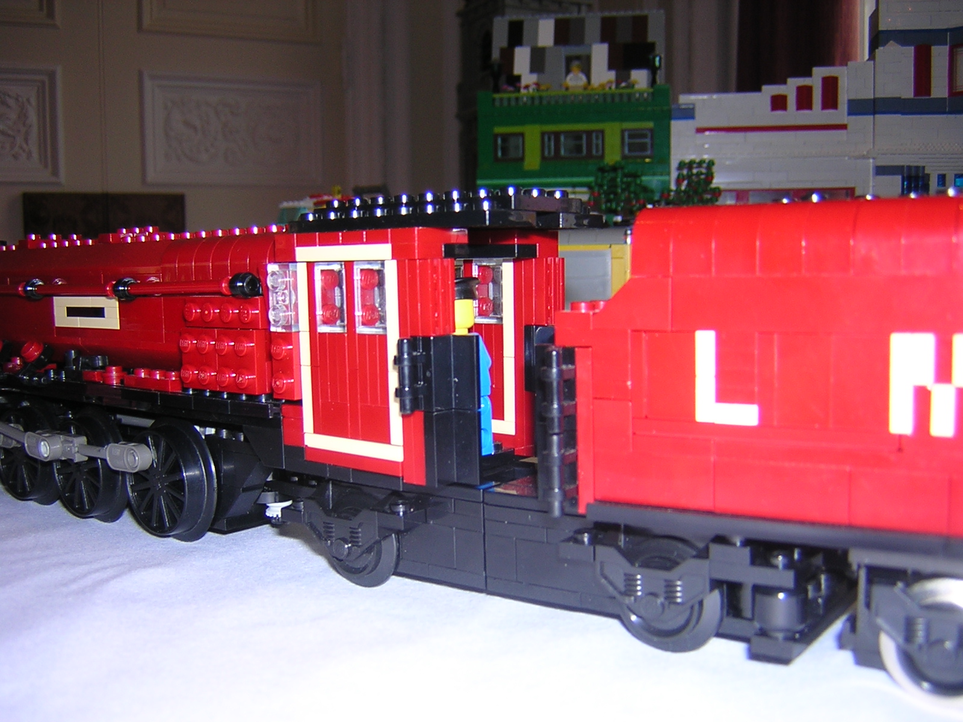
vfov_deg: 39.7
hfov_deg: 51.4
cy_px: 361
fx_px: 1002
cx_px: 482
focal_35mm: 36
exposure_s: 1/60.1
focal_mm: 4.7
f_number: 2.6
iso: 100
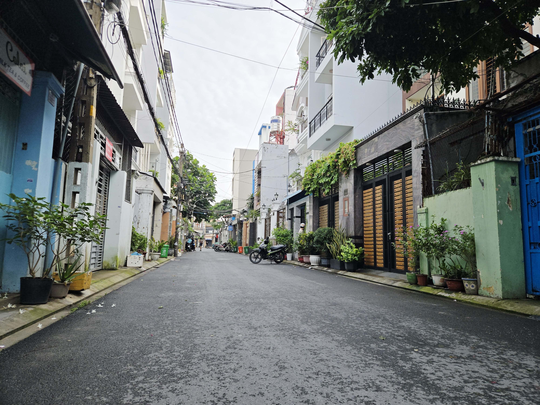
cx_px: 270
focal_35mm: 23
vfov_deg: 58.9
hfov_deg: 73.9
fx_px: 359
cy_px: 202
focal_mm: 5.4
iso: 80
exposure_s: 1/2352
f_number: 1.8
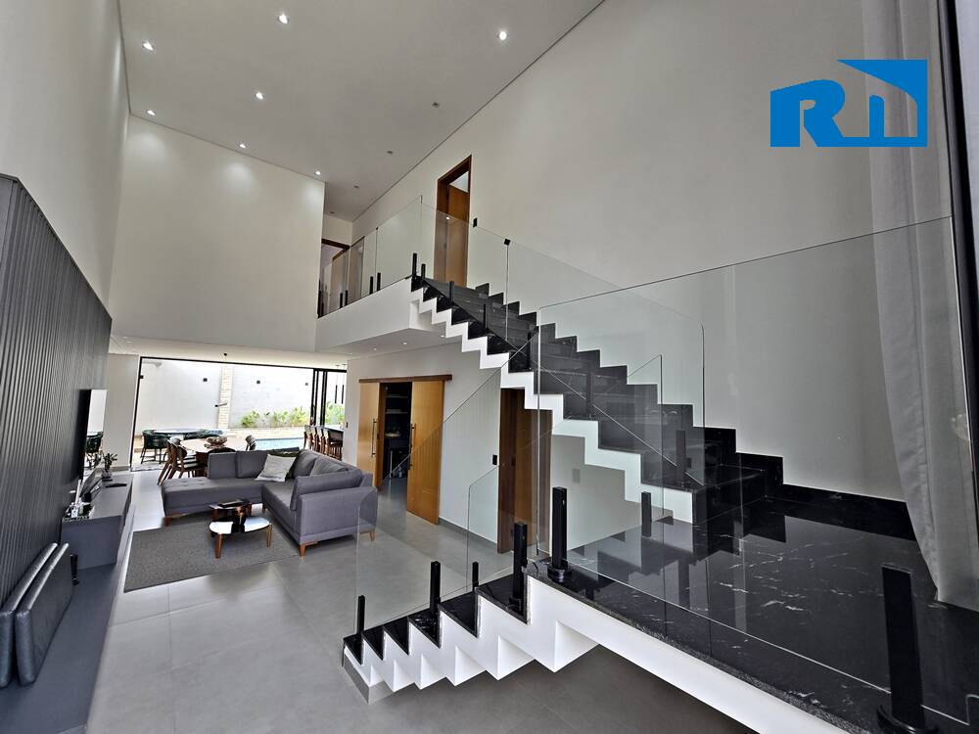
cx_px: 490
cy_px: 367
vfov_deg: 89.9
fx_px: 368
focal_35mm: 13
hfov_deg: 106.2
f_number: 2.2
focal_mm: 2.2
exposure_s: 1/185
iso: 50
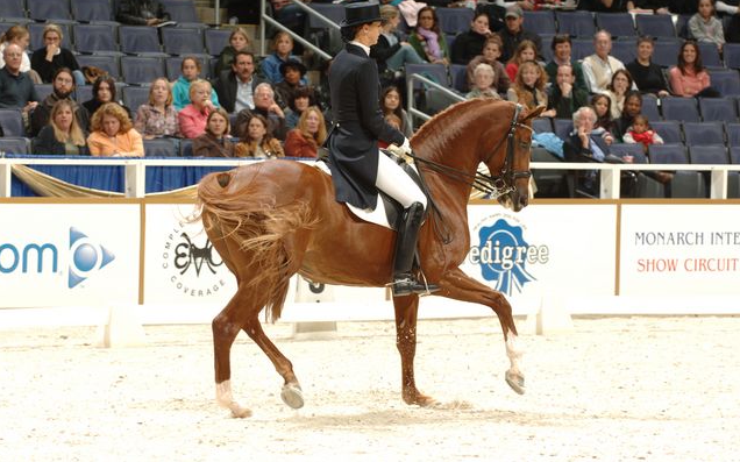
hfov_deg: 10.1
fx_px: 4184
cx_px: 369
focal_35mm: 208
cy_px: 218
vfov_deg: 6.3
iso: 200
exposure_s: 1/250
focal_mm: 135
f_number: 5
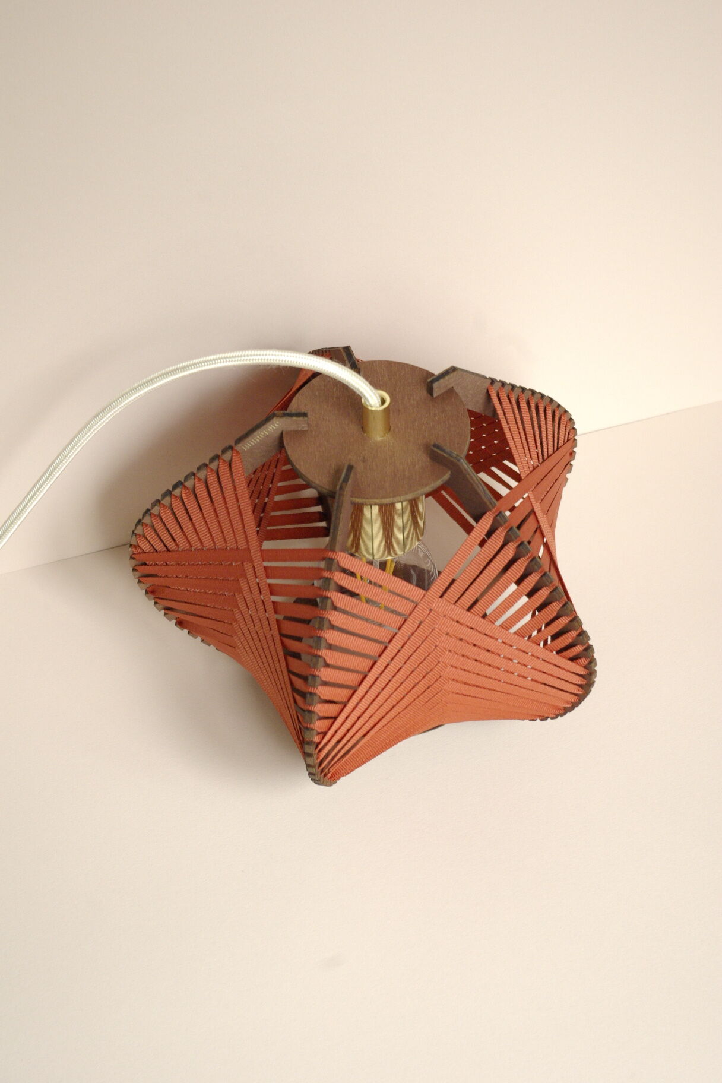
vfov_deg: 24.6
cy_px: 542
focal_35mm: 82
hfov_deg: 16.6
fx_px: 2482
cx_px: 361
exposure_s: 1/40
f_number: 7.1
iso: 1000
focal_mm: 55
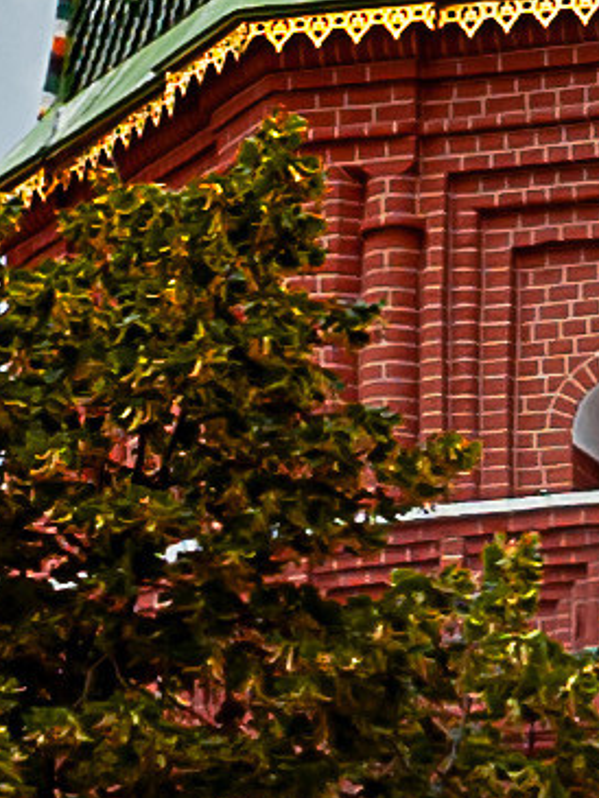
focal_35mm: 831
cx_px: 754
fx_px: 19162
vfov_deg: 2.4
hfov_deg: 1.8
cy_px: -1218
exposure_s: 1/400
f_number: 10
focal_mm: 70
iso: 200
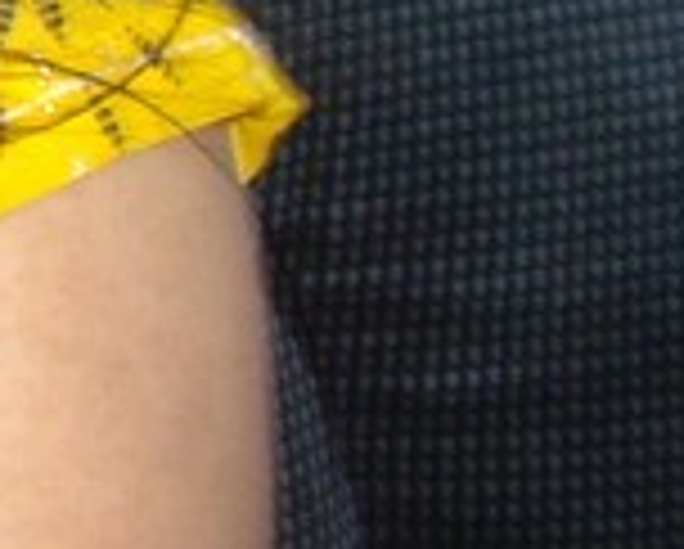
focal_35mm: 250
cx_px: -1598
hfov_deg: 6.7
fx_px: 5067
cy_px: -810
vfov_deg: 5.9
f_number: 2.7
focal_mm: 6.2
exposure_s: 1/160
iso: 100
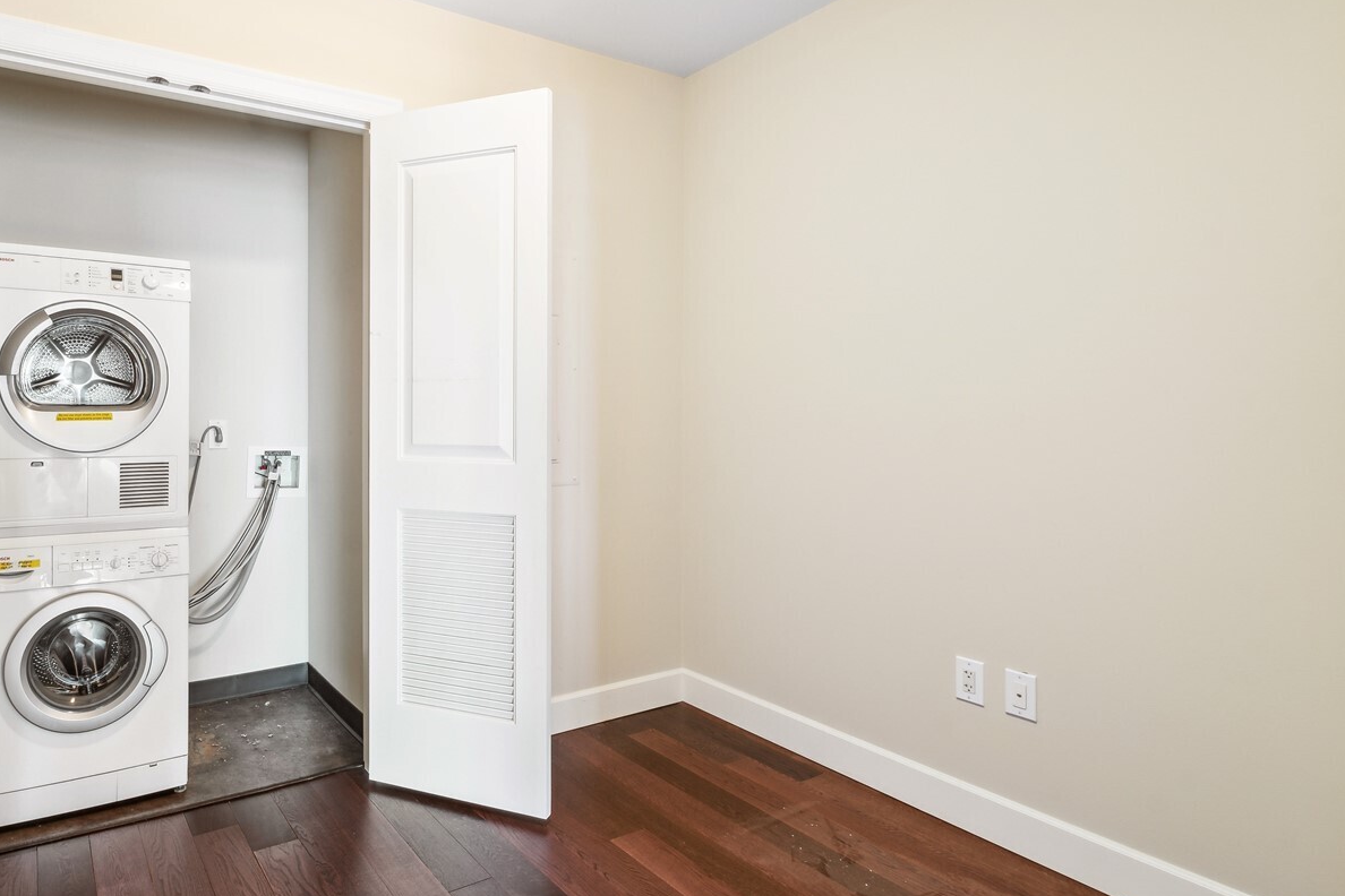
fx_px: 747
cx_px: 486
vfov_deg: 61.7
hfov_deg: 82.0
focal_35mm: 20
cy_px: 391
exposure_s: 1/8
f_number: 8
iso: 200
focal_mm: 14
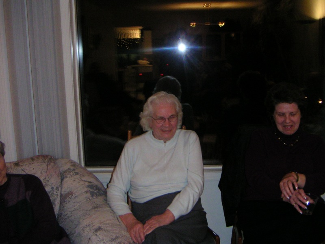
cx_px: 162
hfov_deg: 47.9
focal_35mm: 39
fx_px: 366
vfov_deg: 36.8
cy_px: 122
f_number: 2.9
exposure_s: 1/45
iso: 200
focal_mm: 5.1
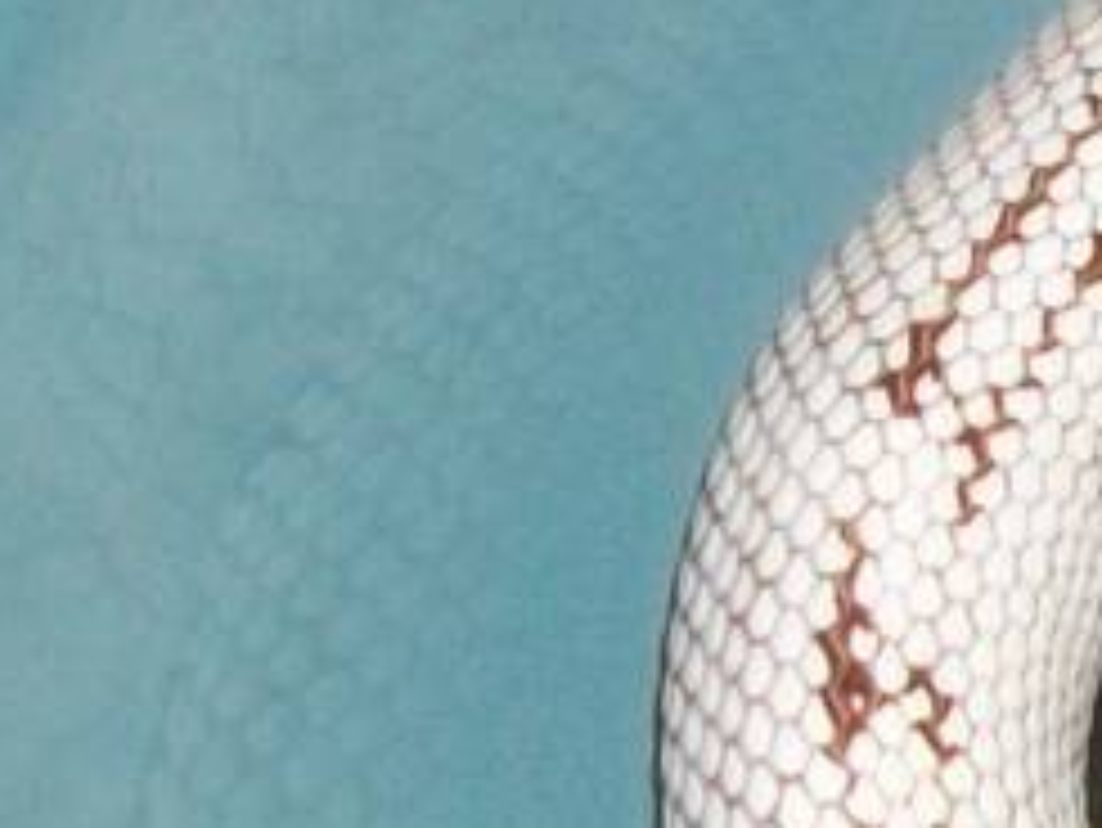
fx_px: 6657
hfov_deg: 9.2
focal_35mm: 209
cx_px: 1637
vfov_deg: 7.1
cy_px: 670
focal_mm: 5.7
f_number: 2.9
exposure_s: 1/30
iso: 160
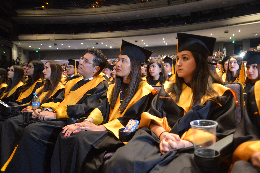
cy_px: 86
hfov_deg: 58.7
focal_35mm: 32
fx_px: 231
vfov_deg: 41.1
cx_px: 130
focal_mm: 32
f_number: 4
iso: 1600
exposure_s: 1/4
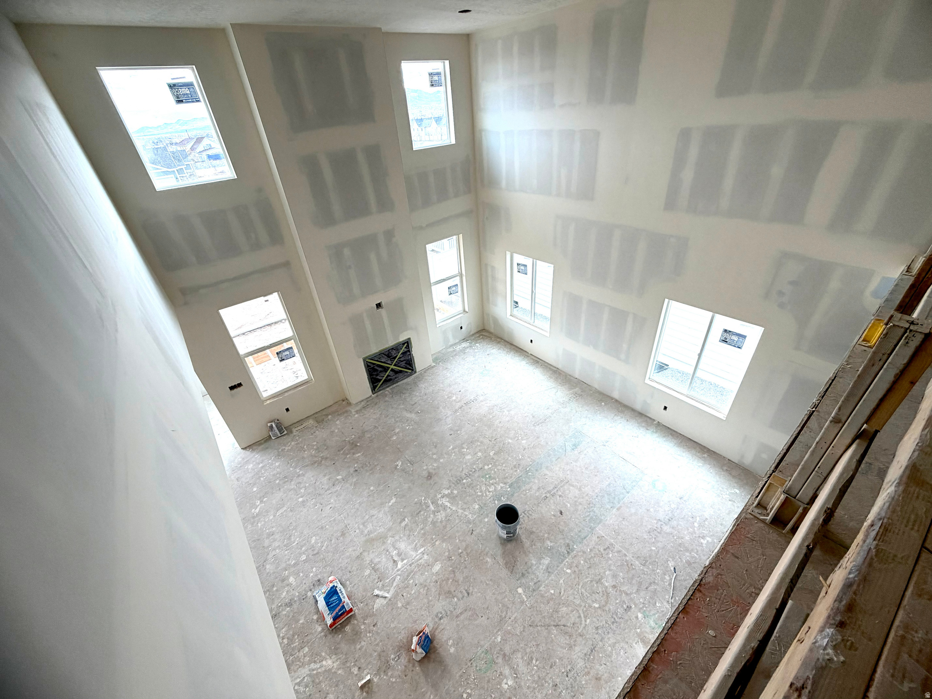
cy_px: 350
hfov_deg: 102.1
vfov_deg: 85.7
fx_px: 377
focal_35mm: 14
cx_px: 466
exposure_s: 1/142
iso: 64
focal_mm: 2.22
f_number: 2.2
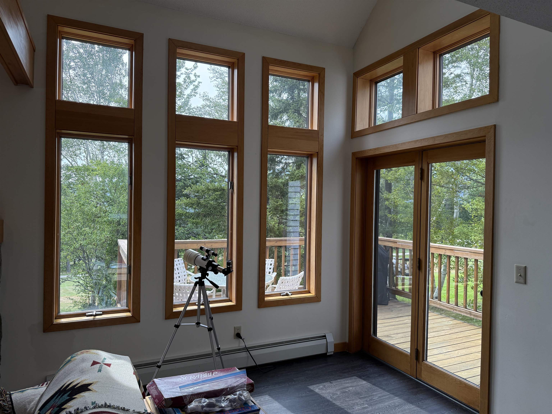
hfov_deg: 71.6
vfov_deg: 56.8
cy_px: 207
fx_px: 383
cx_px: 276
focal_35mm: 24
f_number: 1.78
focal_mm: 6.76
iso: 100
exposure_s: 1/575
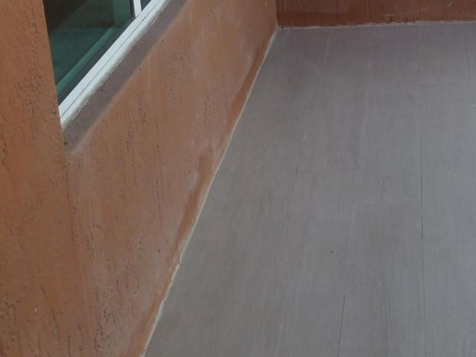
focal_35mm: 69
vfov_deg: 20.6
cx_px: 414
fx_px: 949
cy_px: 1
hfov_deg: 27.3
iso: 100
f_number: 3.3
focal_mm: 5
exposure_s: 1/125
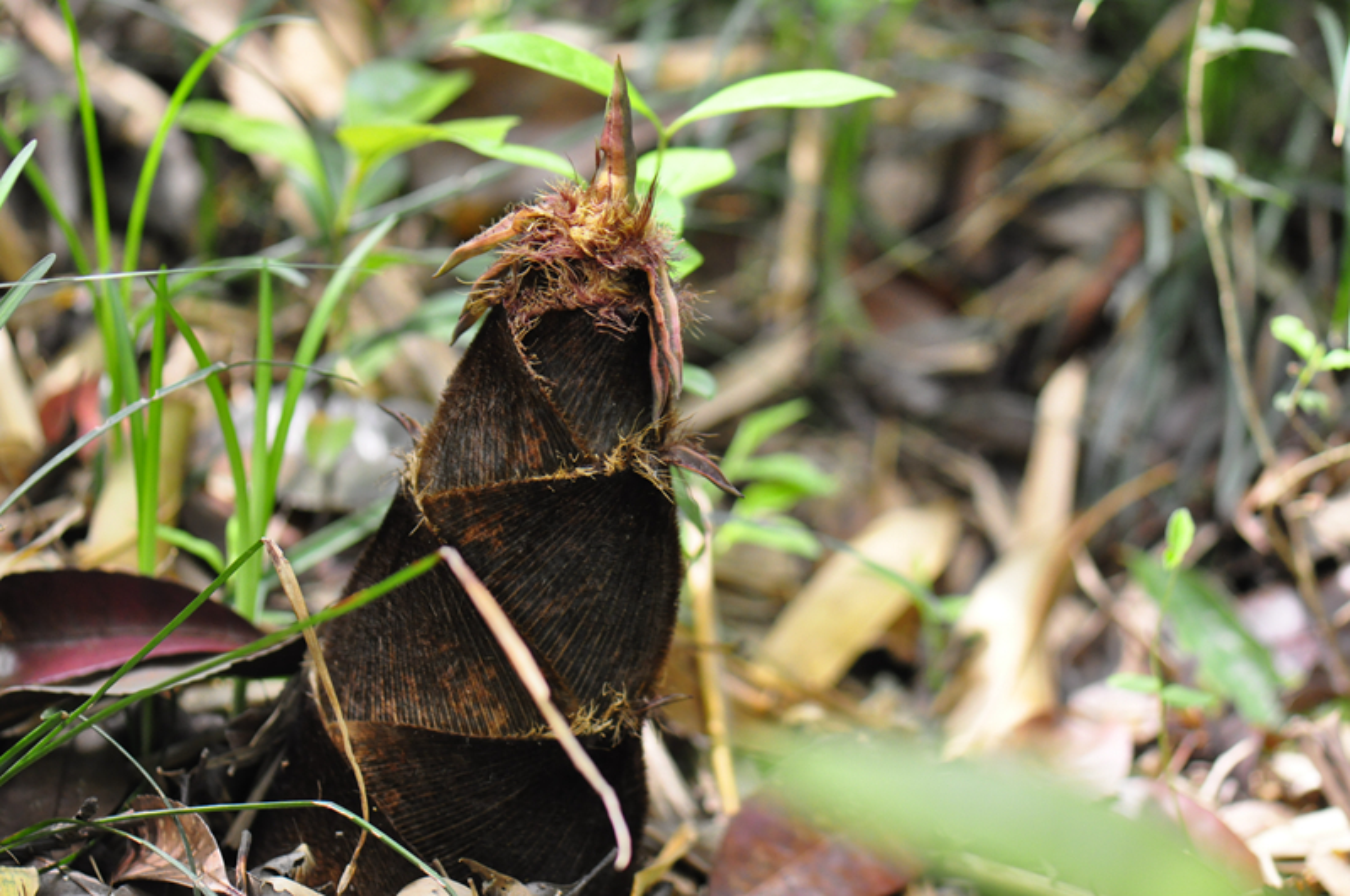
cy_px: 448
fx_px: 5898
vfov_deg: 8.7
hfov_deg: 13.1
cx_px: 675
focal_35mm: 158
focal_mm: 105
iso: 800
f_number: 3.5
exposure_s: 1/200
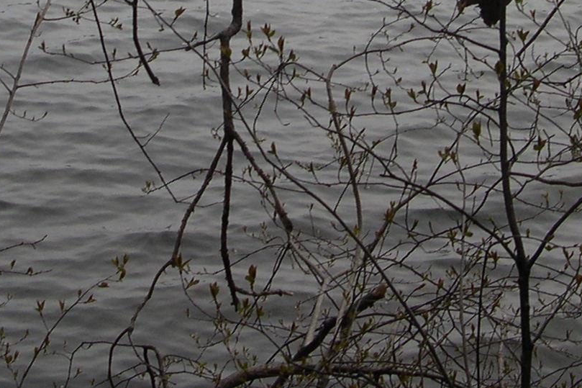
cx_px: 212
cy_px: -175
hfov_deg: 18.4
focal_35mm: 111
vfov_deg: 11.8
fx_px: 1794
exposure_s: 1/202
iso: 100
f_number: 7.6
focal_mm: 8
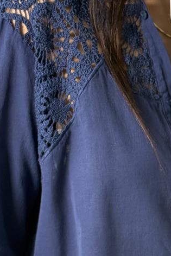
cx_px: 179
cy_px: 245
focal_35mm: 141
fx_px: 1004
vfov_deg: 14.4
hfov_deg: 9.7
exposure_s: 1/212
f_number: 1.78
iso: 160
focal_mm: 6.76
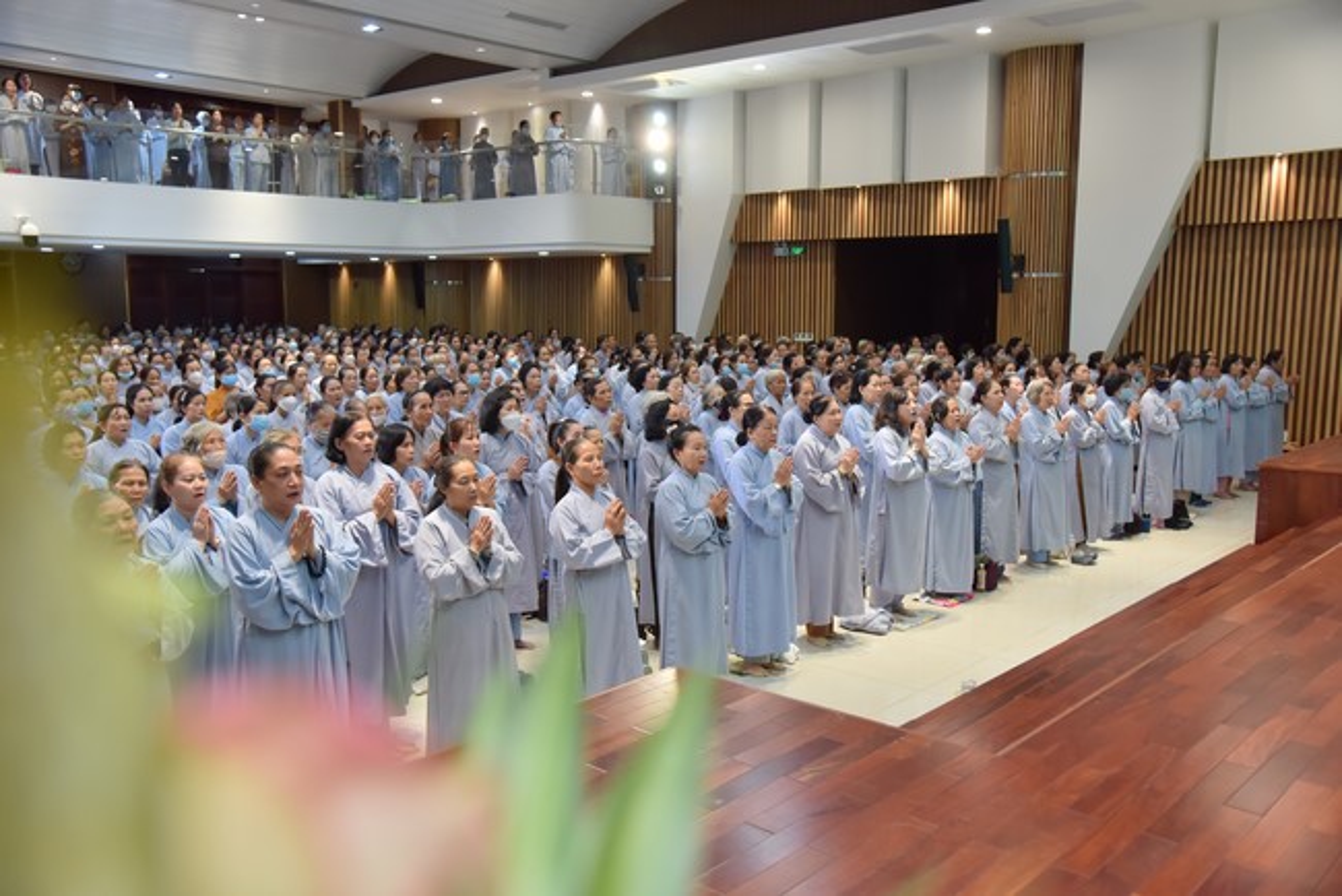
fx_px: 1193
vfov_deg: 41.2
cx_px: 671
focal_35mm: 32
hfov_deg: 58.7
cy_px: 448
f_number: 5
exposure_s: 1/125
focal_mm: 32
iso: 1000
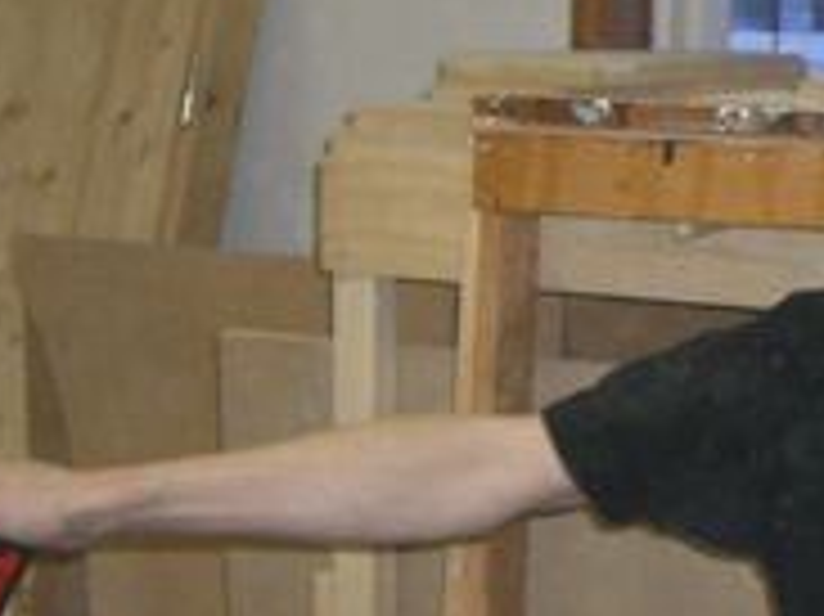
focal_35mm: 133
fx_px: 3164
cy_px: 234
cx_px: 1153
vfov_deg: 11.1
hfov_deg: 14.1
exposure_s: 1/60
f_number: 2.7
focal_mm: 6.2
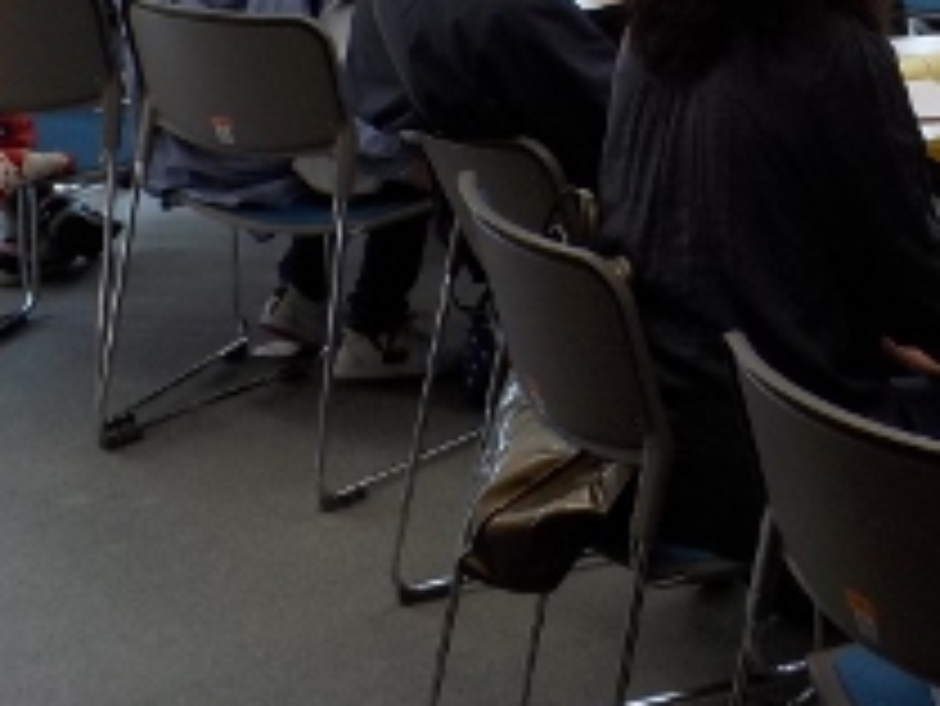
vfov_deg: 15.0
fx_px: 2500
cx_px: 778
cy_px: -324
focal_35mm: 92
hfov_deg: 21.0
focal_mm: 4.1
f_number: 3.3
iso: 125
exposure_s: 1/60
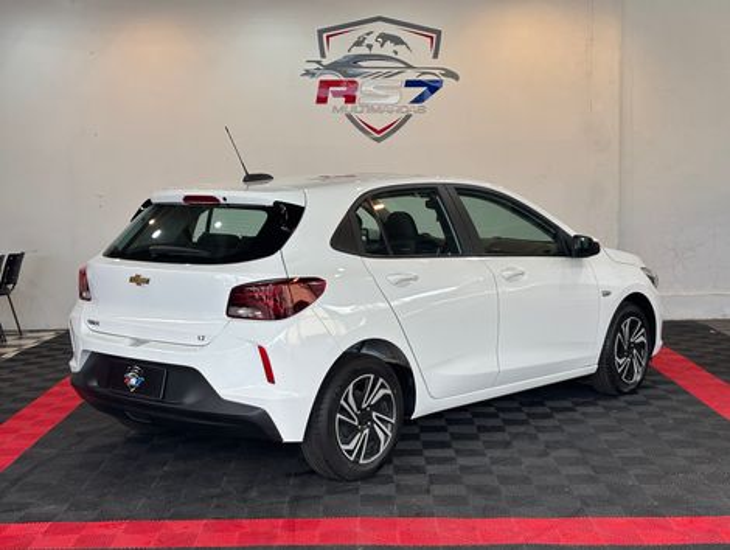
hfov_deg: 36.8
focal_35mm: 52
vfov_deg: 28.1
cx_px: 365
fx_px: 1098
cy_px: 275
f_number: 1.6
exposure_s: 1/289
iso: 32
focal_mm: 5.96
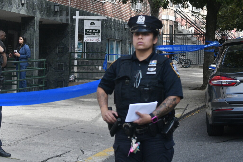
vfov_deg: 13.0
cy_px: 26
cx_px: 60
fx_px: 709
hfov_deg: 19.3
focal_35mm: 105
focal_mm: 35
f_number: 4
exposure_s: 1/4000
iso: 800
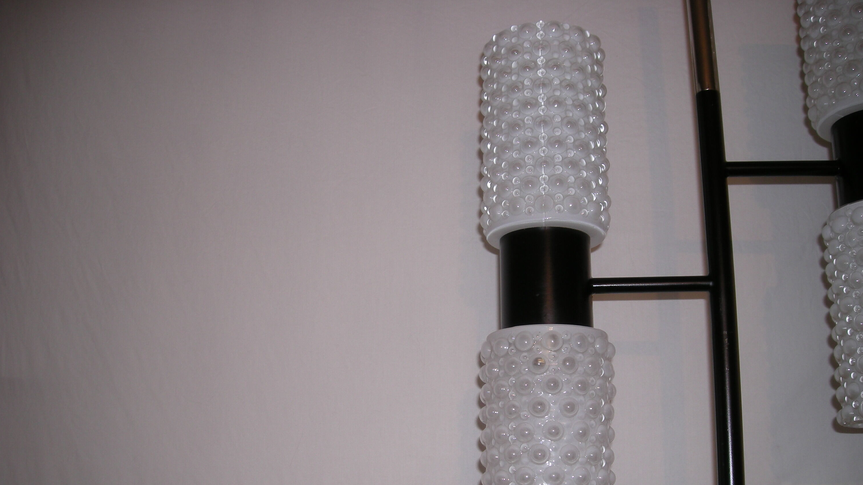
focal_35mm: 39
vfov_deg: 30.2
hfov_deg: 51.6
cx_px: 435
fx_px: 892
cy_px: 327
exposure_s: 1/30
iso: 50
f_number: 2.8
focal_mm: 5.7
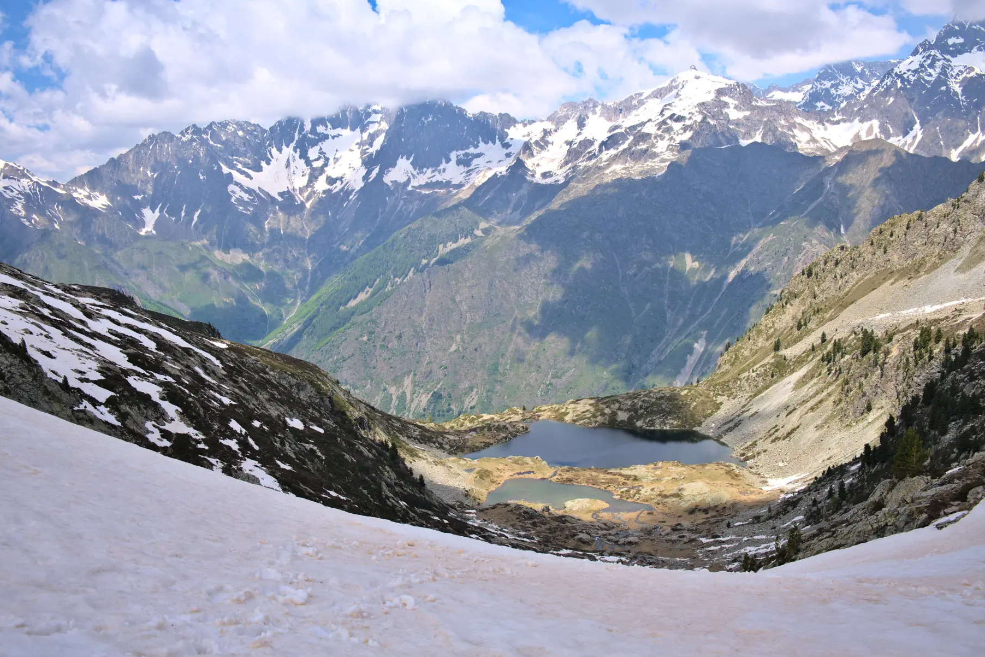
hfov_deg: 57.2
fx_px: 903
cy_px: 317
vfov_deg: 39.9
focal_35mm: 33
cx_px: 466
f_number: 4
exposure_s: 1/1000
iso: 160
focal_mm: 20.5
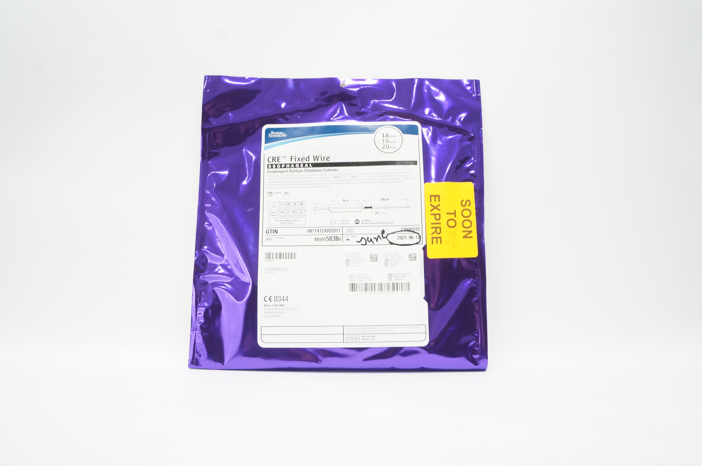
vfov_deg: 47.8
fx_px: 526
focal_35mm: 27
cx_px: 351
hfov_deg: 67.4
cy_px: 233
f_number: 10
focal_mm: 18
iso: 800
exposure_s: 1/20
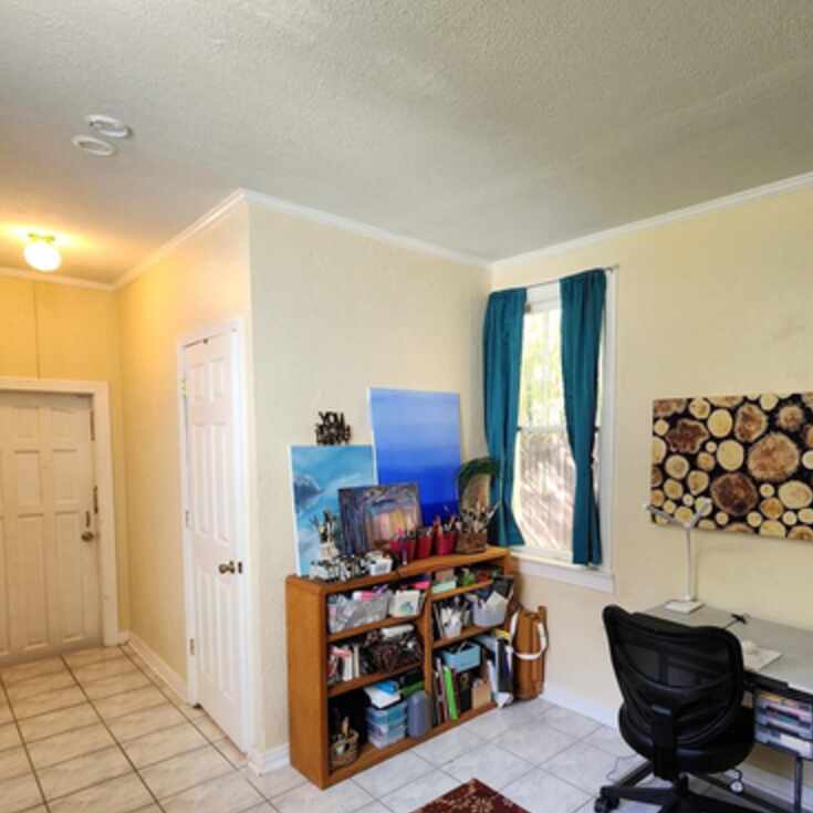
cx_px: 513
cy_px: 478
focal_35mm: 20
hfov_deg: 73.4
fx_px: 531
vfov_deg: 74.2
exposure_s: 1/60
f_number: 2.2
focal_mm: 2.2
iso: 160
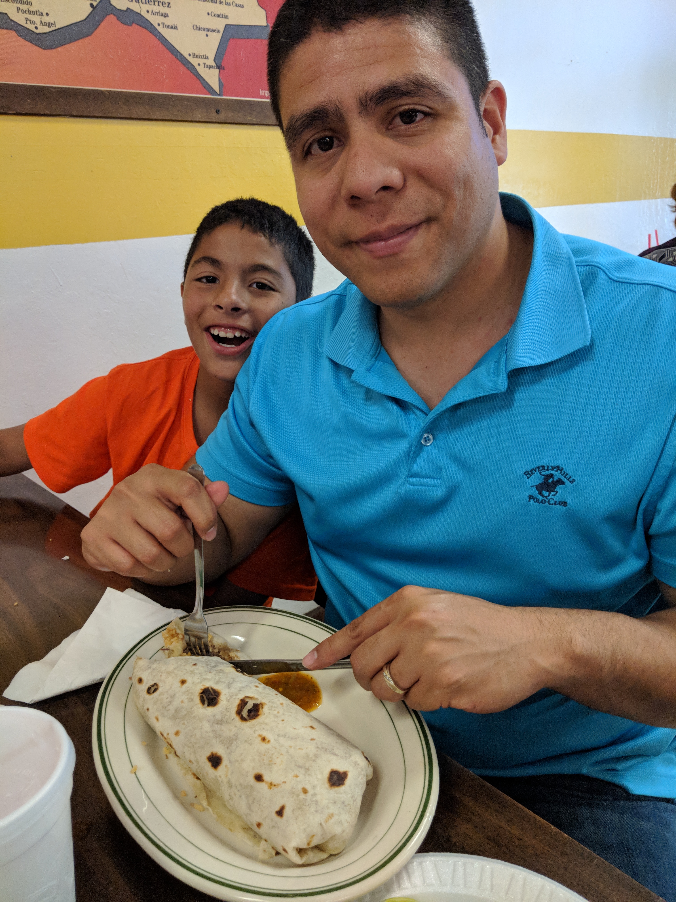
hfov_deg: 51.4
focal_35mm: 27
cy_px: 451
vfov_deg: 65.3
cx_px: 338
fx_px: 703
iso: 475
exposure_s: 1/120
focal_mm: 4.44
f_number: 1.8
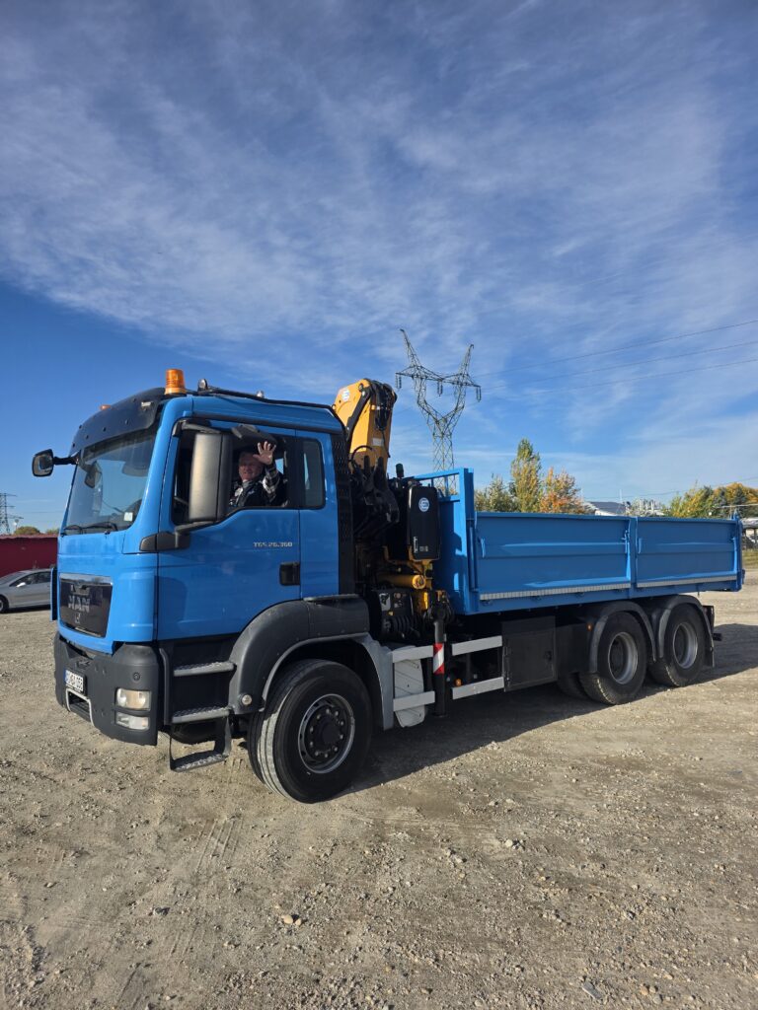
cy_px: 505
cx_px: 379
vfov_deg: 73.9
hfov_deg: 58.9
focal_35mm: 23
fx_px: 672
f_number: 1.7
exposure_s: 1/6355
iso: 80
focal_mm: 6.3
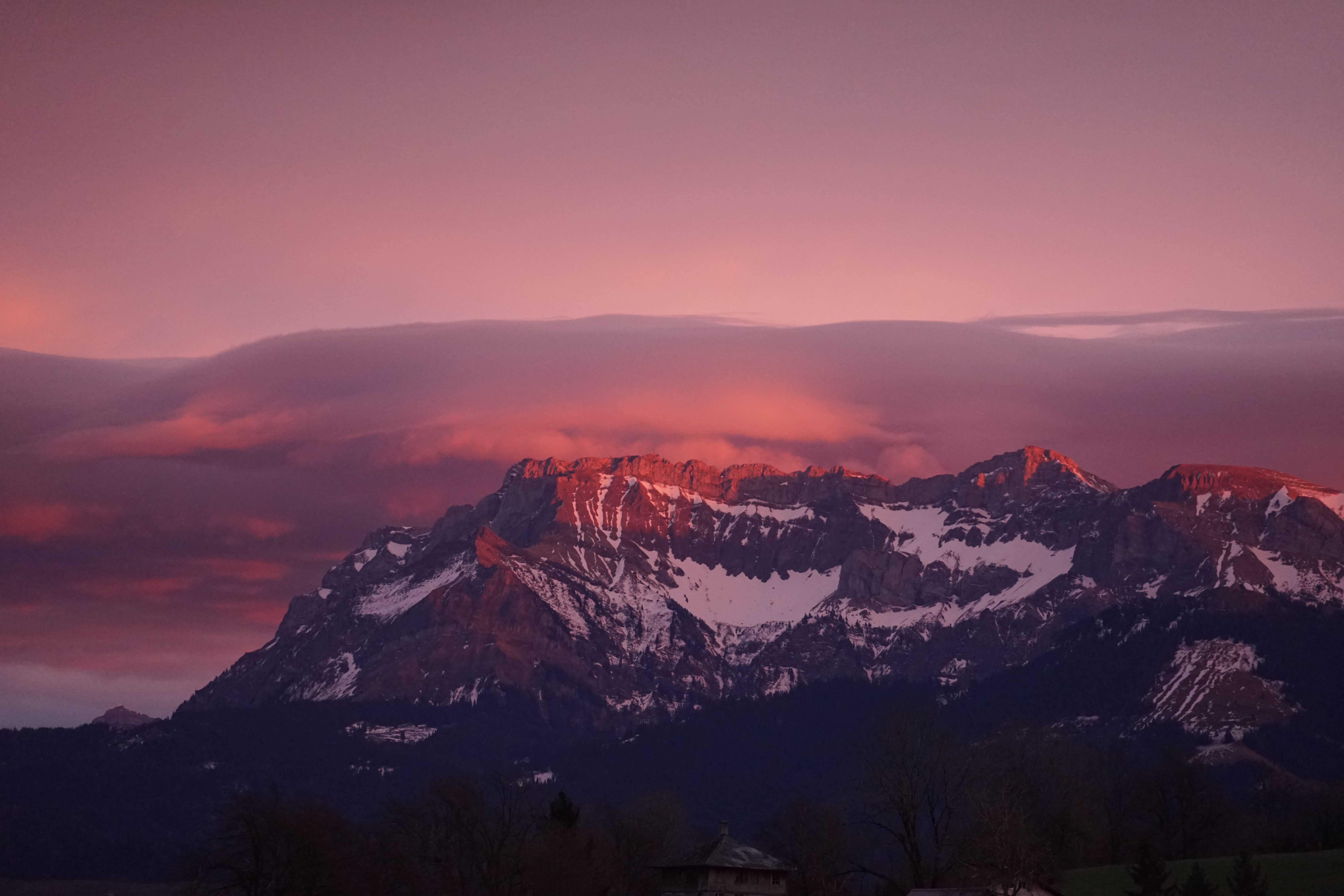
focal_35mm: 200
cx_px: 672
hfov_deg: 10.3
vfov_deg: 6.9
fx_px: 7466
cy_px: 448
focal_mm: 200
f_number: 4
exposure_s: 1/250
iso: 2500
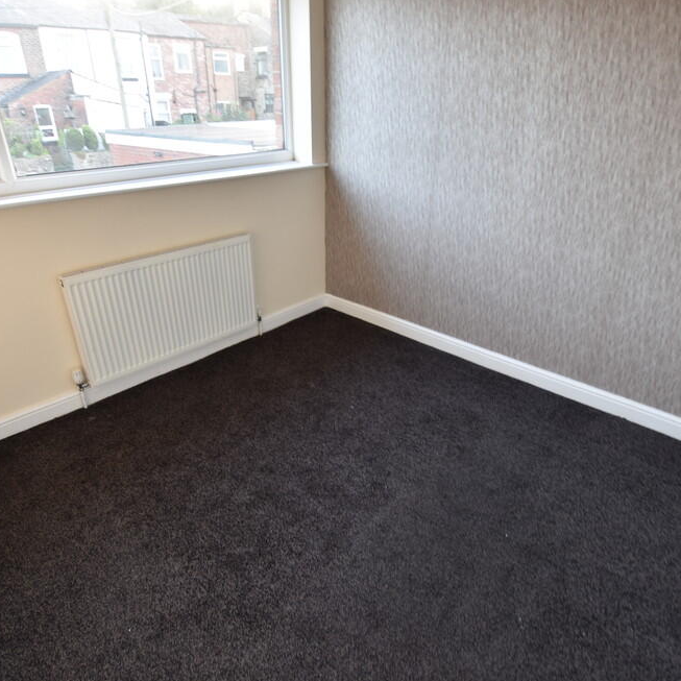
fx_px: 445
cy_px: 344
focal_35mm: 20
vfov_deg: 74.8
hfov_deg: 74.8
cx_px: 322
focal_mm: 10
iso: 100
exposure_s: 1/10
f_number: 3.5
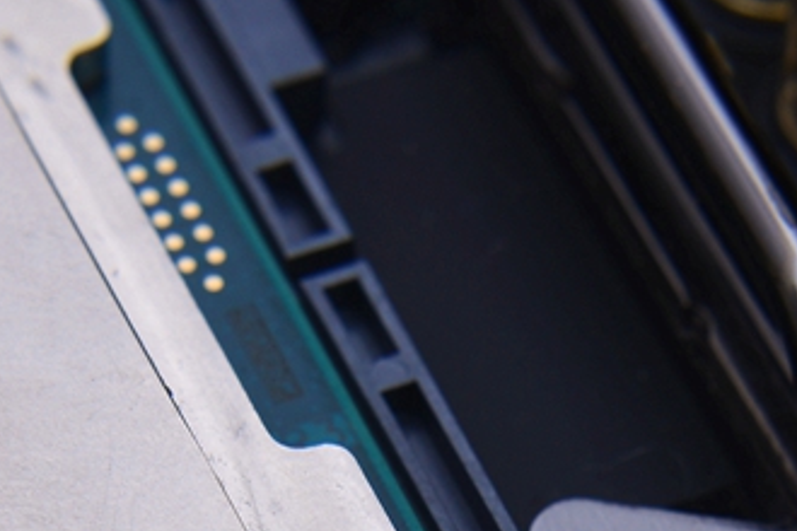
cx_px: 536
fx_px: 4029
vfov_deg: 7.4
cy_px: 819
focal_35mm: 182
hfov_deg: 11.3
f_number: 16
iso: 160
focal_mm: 50
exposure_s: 1/100
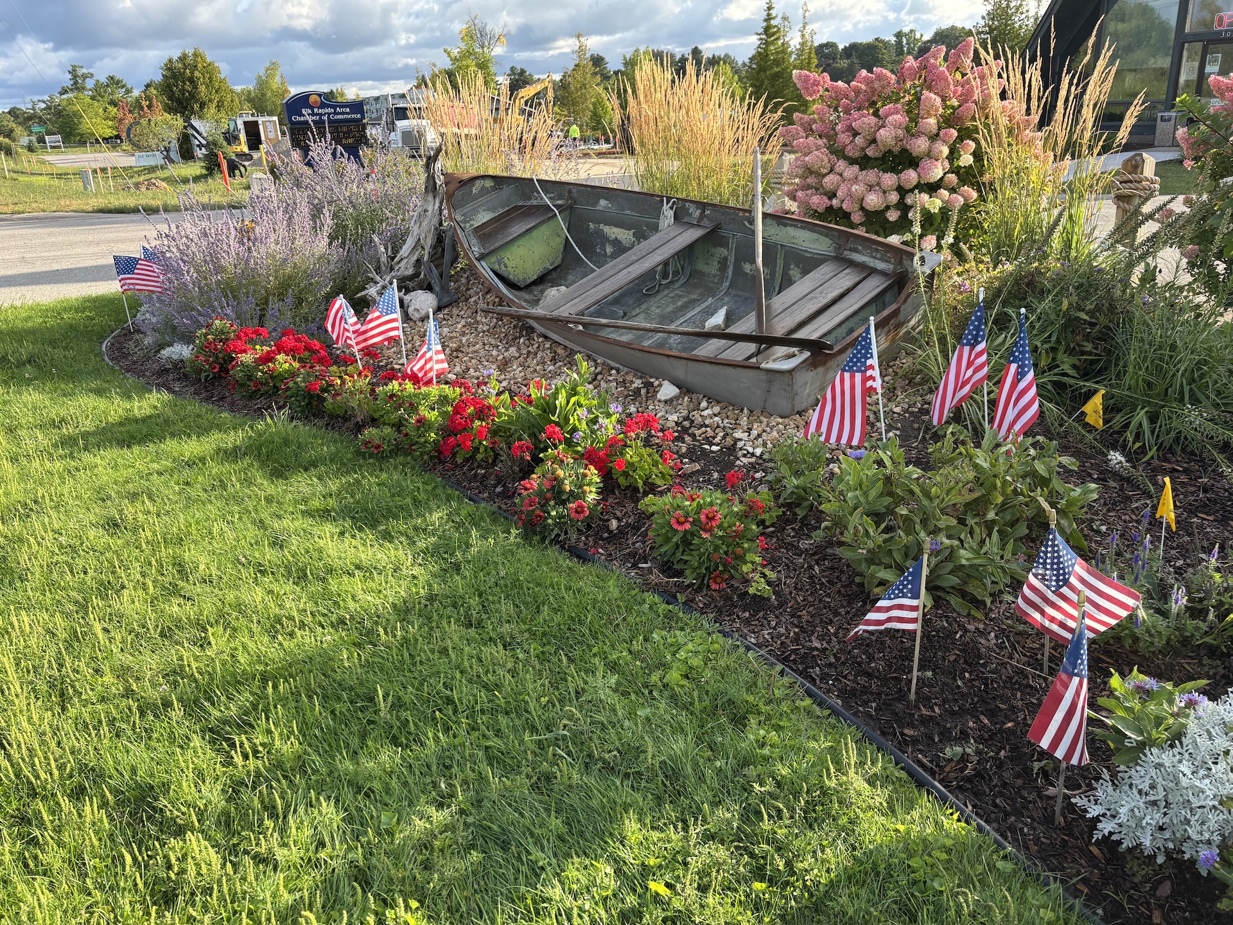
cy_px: 462
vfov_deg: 53.1
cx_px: 616
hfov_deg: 67.3
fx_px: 926
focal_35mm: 26
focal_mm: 5.96
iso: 50
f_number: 1.6
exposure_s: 1/584
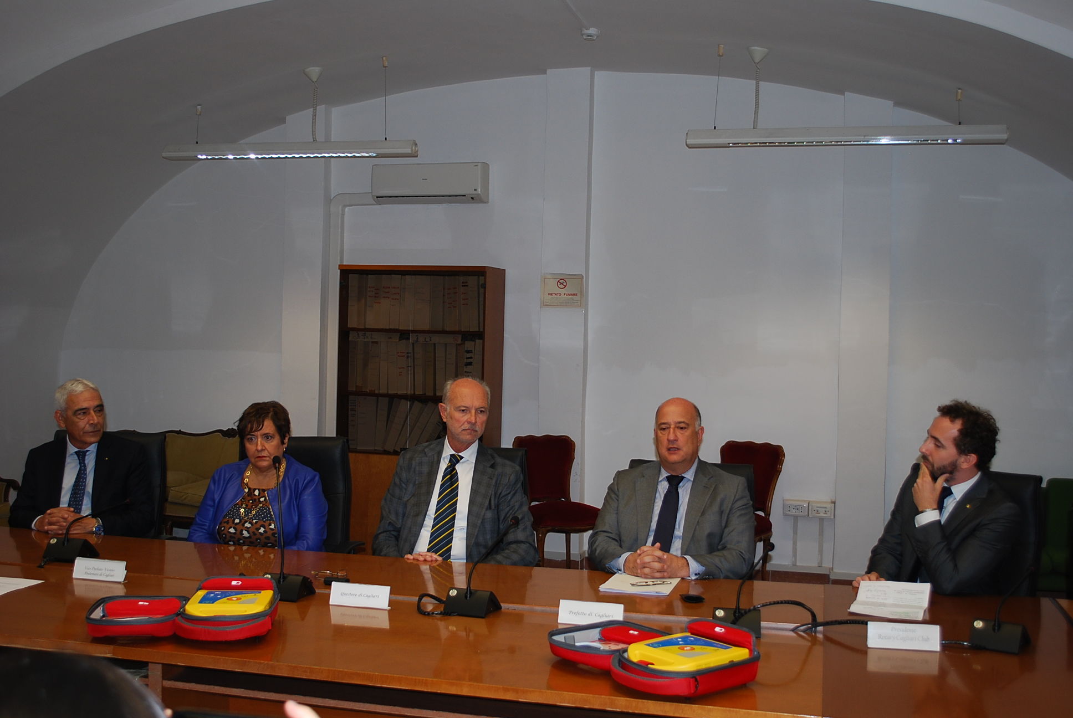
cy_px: 359
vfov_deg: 34.3
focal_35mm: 39
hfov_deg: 49.5
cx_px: 536
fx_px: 1164
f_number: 4.5
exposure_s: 1/60
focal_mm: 26
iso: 200
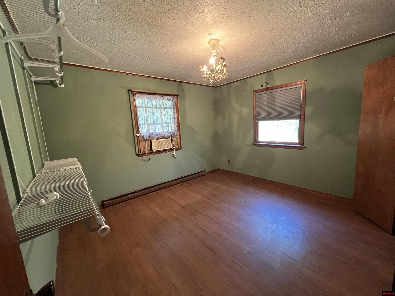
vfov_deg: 89.9
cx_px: 198
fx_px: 148
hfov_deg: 106.2
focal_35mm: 13
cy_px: 148
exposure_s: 1/60
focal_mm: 1.57
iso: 800
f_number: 1.8
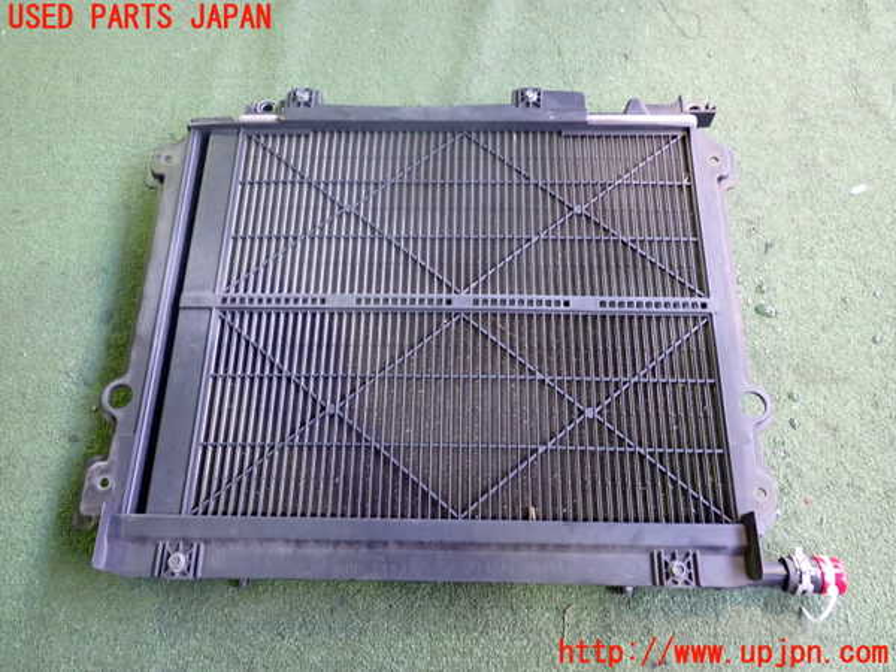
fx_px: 777
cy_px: 336
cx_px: 448
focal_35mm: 30
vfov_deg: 46.8
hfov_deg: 60.0
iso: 500
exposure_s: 1/30
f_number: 2.3
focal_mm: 5.4
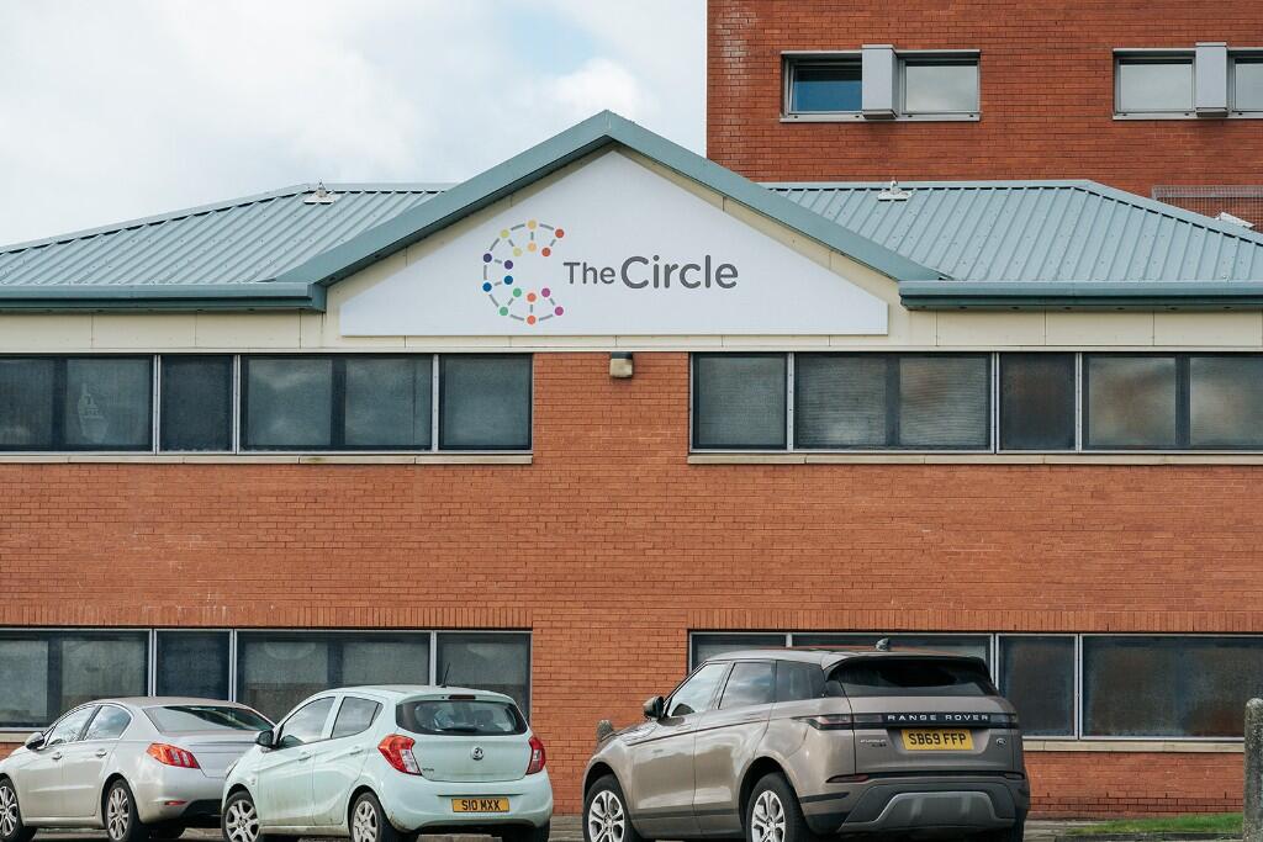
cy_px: 421
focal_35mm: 85
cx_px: 632
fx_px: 2982
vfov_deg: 16.1
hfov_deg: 23.9
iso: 640
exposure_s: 1/640
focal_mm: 85
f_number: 7.1
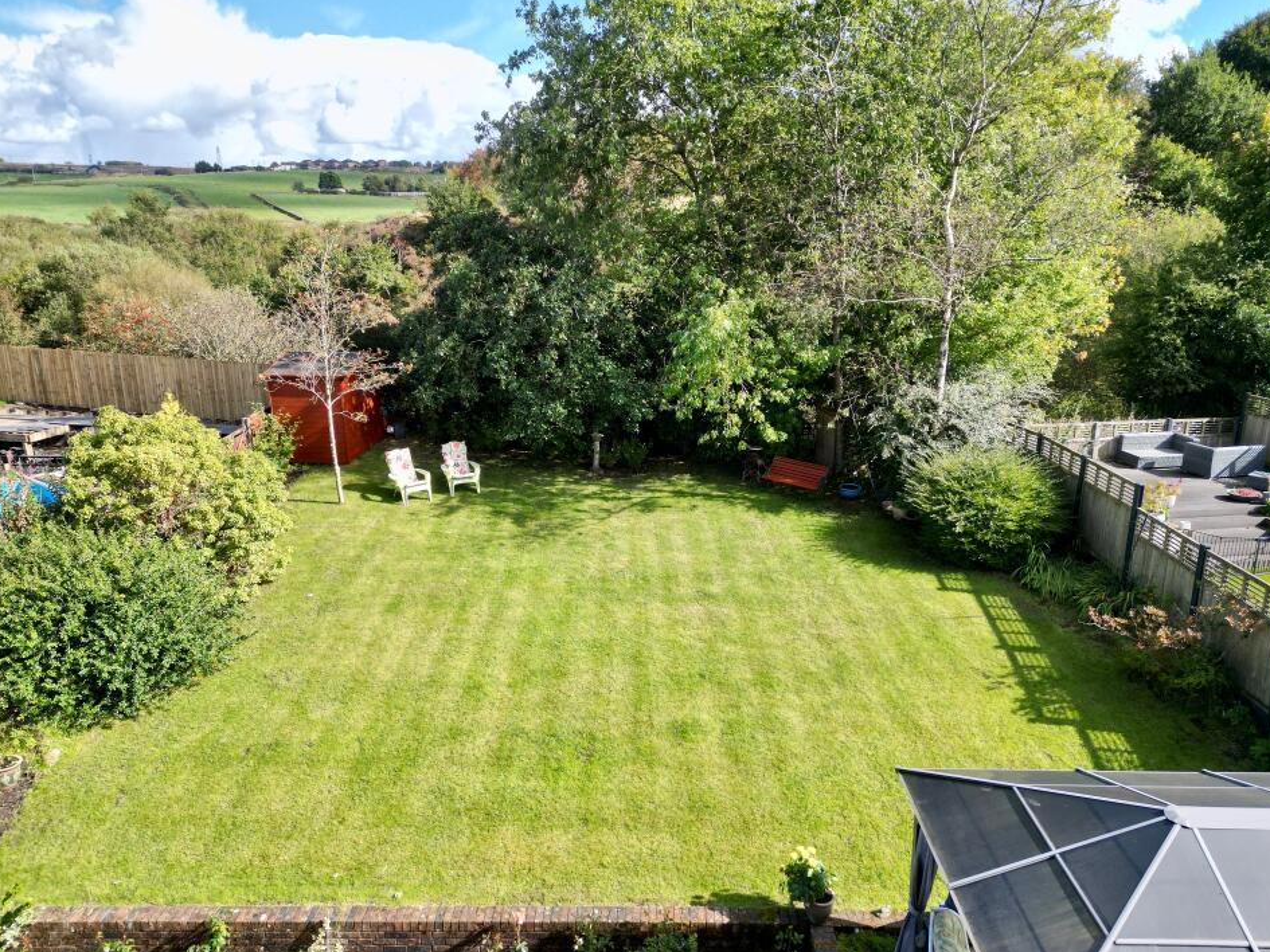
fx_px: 954
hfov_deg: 67.3
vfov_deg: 53.1
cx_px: 642
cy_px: 486
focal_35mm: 26
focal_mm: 6.72
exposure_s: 1/1600
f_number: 1.7
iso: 110
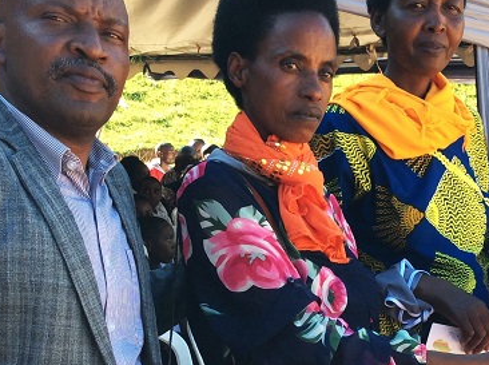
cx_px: 327
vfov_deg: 20.6
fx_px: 987
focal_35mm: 70
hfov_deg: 27.7
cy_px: 318
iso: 32
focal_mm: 3.3
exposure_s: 1/150
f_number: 2.4
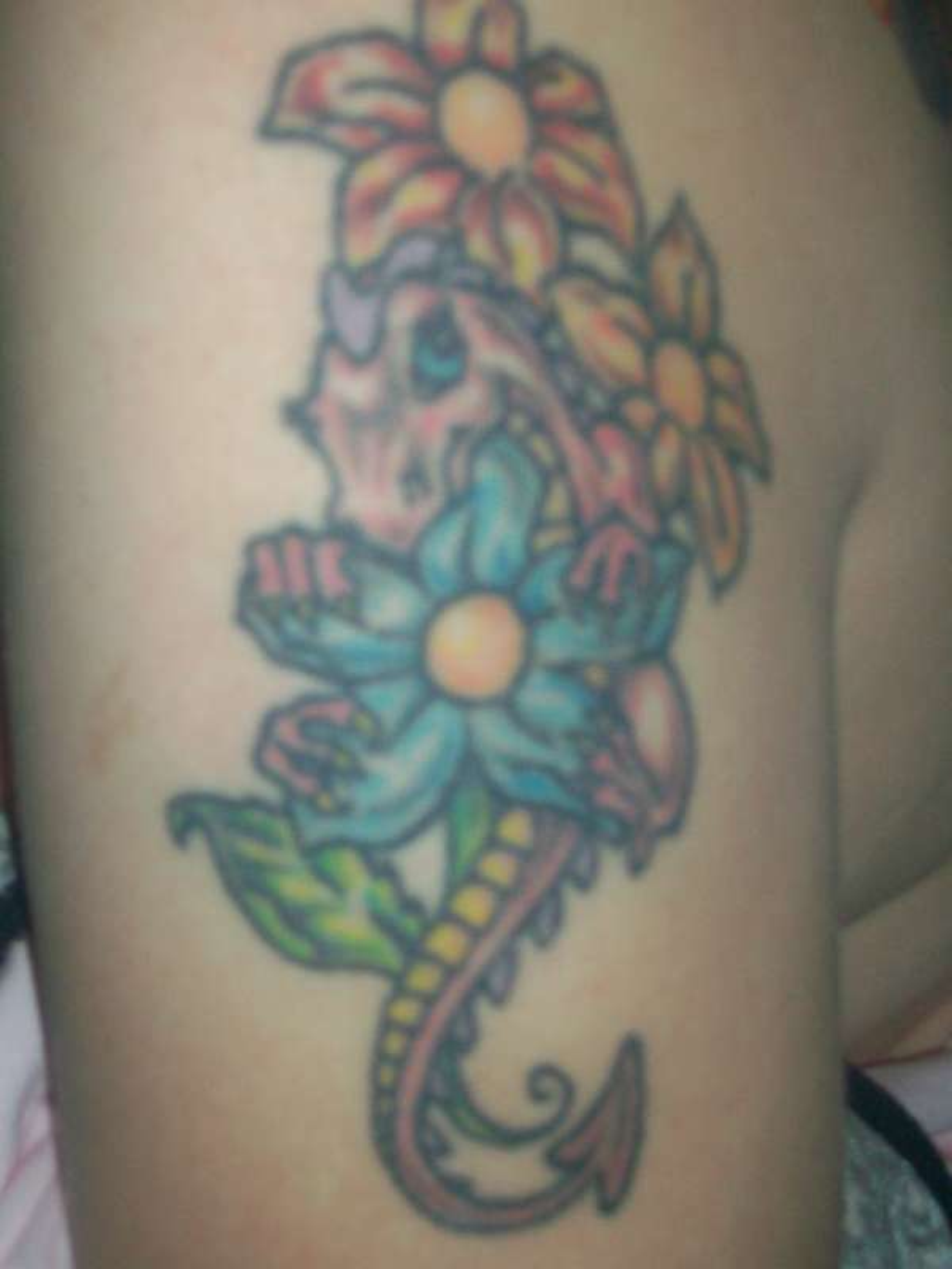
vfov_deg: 31.2
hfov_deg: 23.7
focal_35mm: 62
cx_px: 476
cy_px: 634
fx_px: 2273
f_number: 4.1
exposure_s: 1/80
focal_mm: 11
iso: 120
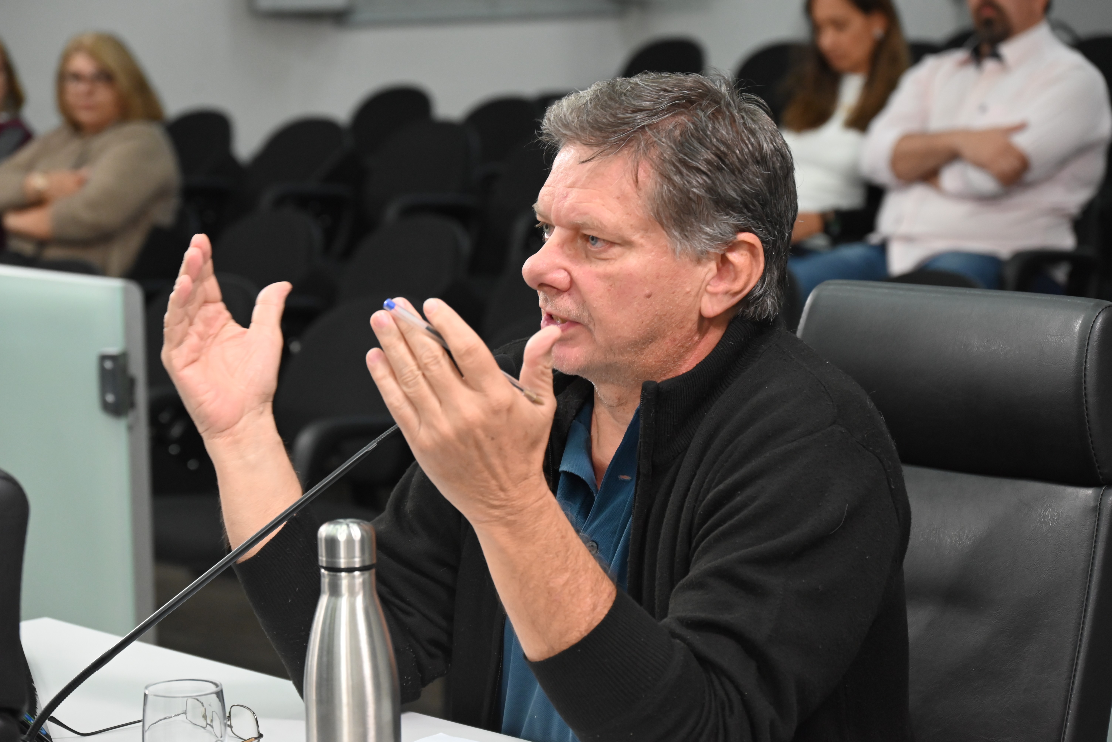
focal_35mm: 103
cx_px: 556
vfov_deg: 13.3
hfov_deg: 19.8
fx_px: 3183
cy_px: 371
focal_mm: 103
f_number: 6.3
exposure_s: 1/125
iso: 2800
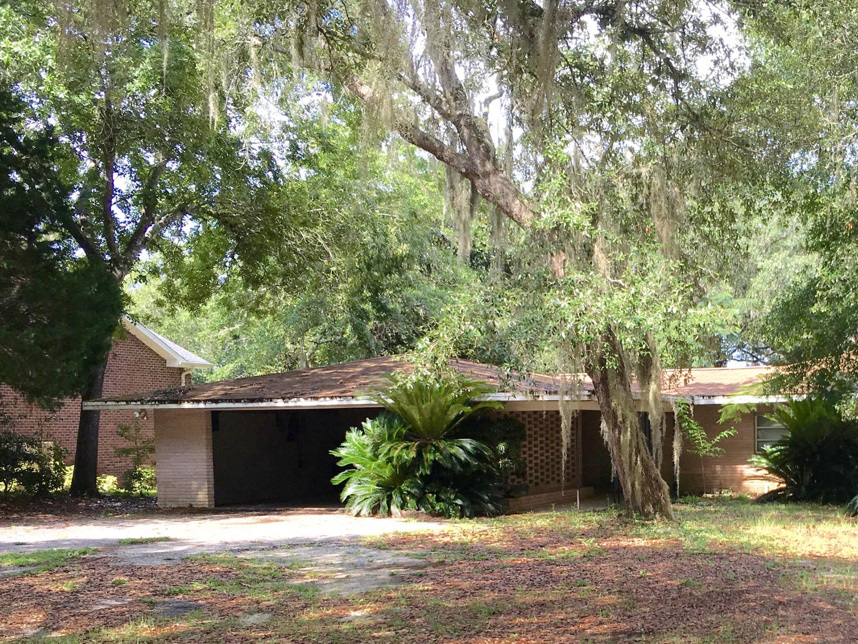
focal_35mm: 46
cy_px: 496
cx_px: 662
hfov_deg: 39.9
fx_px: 1140
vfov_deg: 30.9
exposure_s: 1/370
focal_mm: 4.15
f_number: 2.2
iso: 25
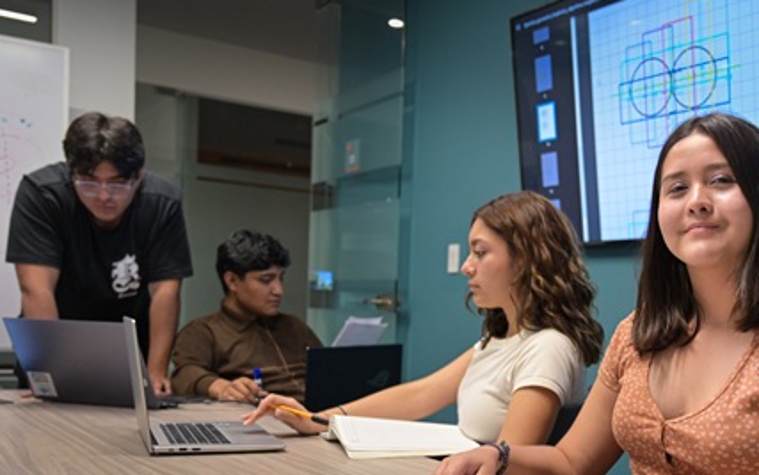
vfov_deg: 29.5
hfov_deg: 45.3
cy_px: 347
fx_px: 890
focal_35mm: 43
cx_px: 521
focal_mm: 30
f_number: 4
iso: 1000
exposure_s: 1/80
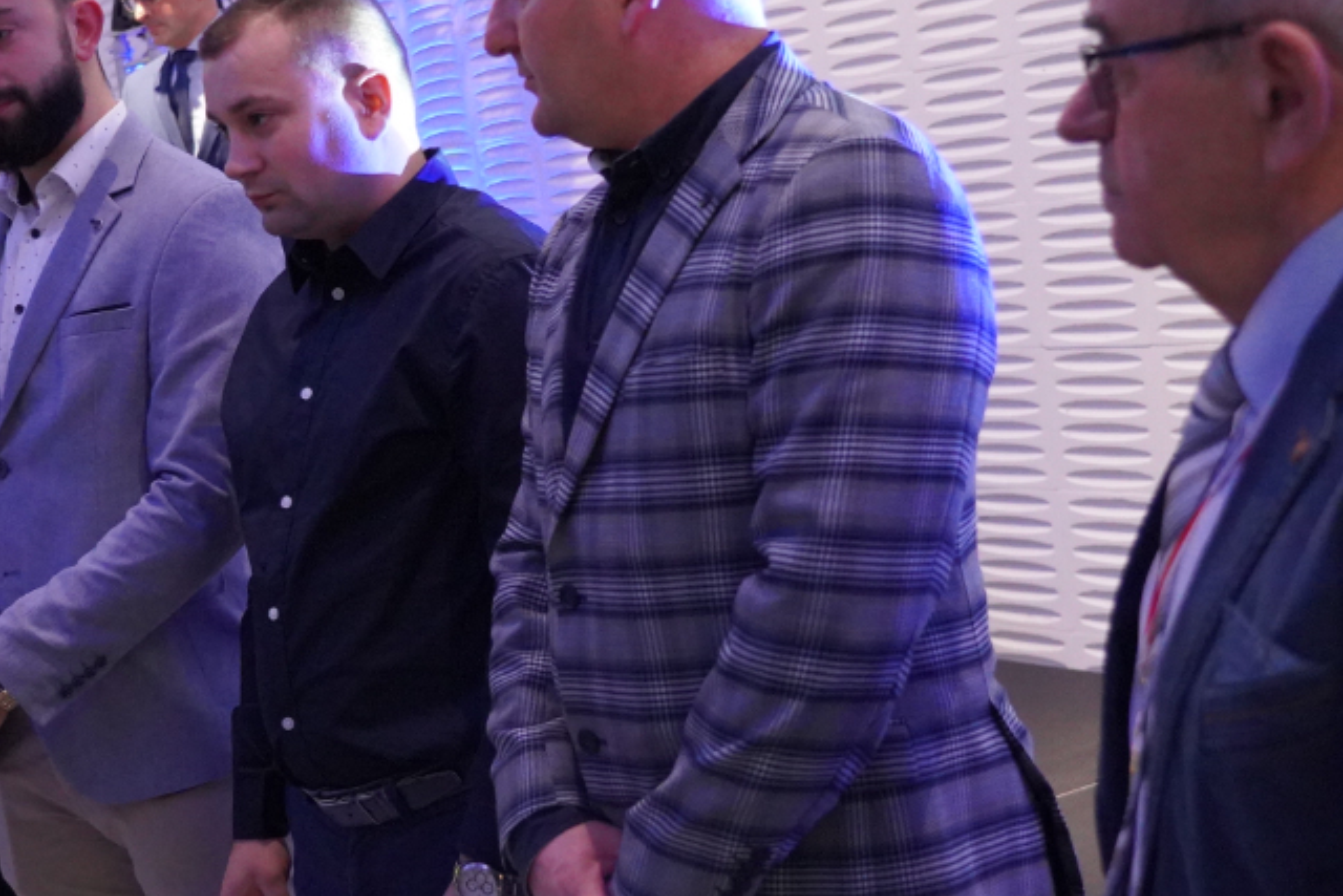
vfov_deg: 20.9
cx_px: 577
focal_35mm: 65
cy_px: 442
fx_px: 2425
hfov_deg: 30.9
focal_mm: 32
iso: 10000
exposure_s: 1/160
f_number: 4
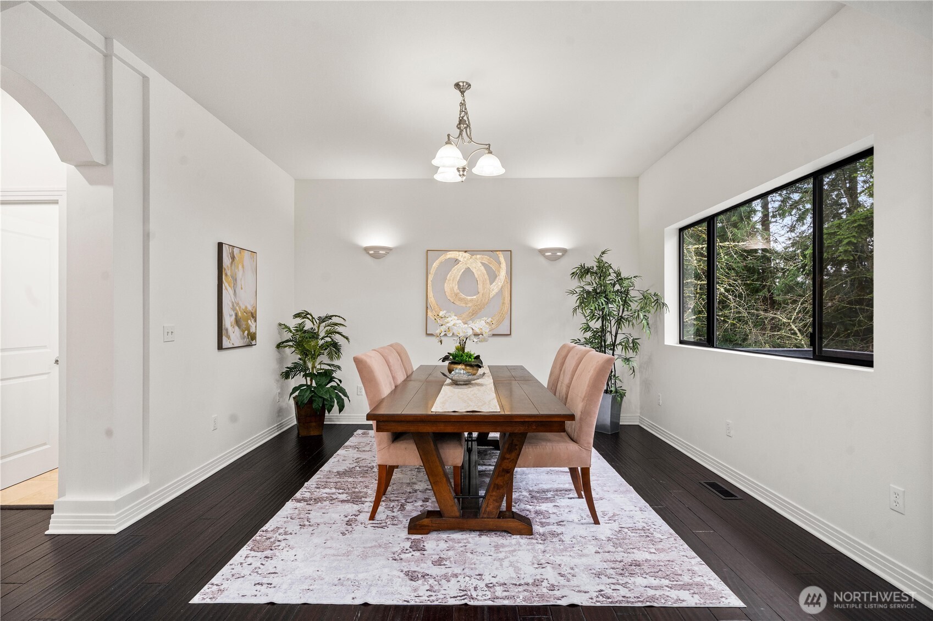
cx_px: 466
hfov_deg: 93.3
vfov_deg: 70.4
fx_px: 441
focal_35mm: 17
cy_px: 310
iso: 640
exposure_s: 1/60
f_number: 8
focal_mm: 17
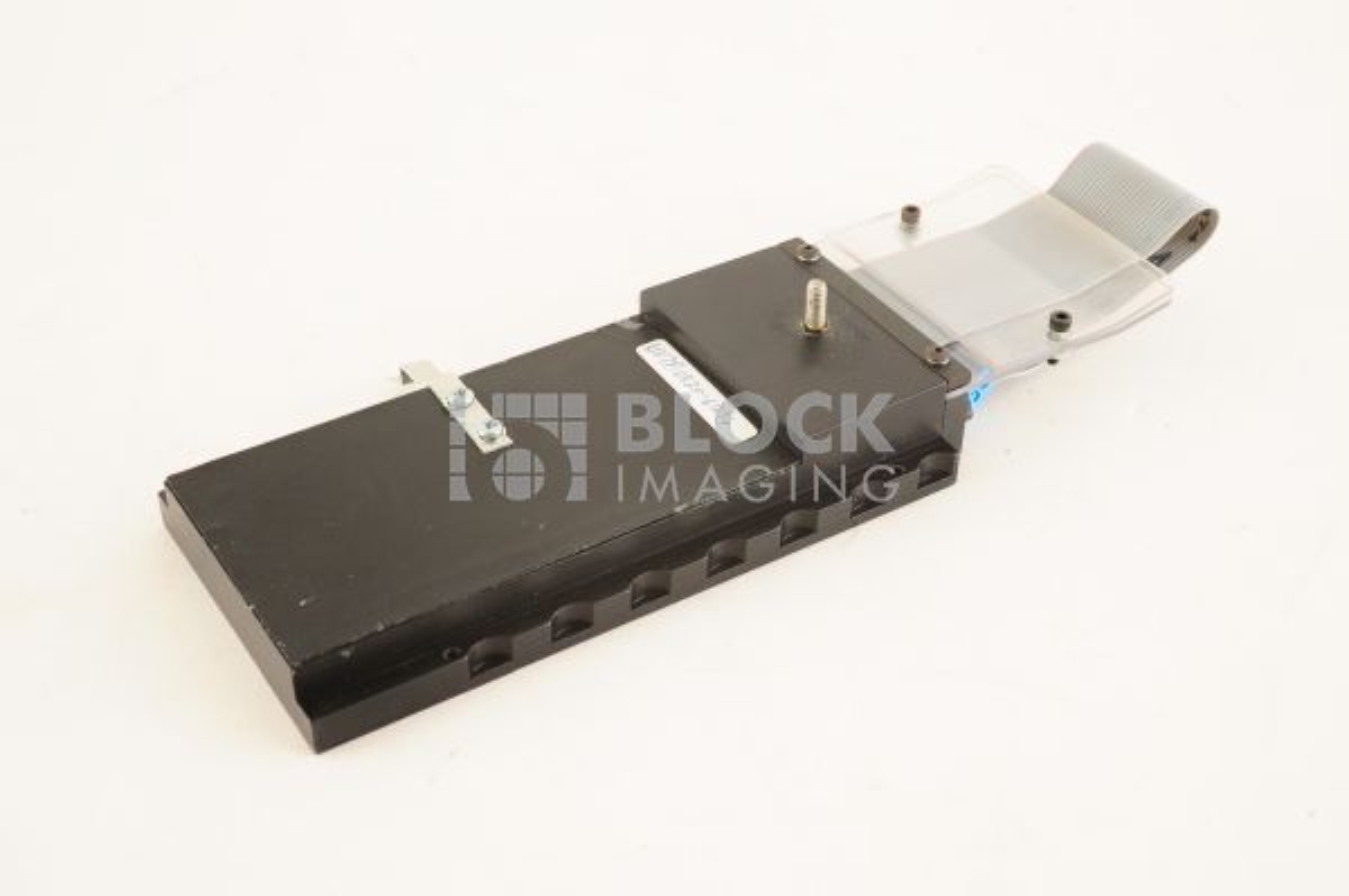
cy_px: 448
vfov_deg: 26.9
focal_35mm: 50
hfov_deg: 39.6
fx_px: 1872
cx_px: 674
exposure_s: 1/125
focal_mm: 50
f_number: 11
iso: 1600
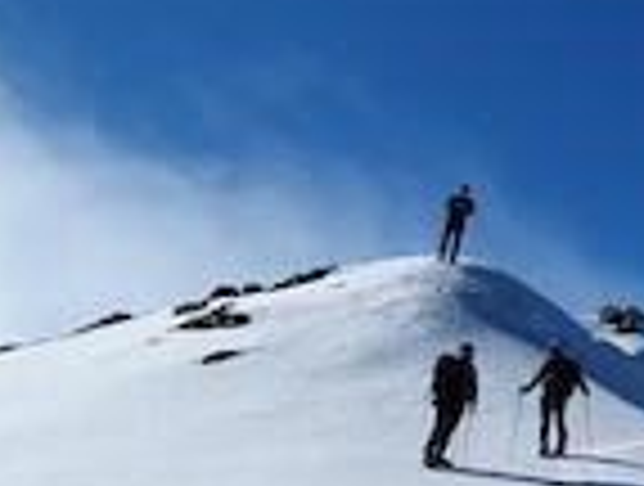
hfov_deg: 20.6
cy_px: 400
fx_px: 1082
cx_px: 1211
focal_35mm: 58
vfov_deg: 24.9
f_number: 2.2
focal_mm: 1.8
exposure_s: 1/2520
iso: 50
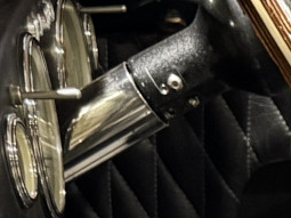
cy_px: 702
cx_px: 868
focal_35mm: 181
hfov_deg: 8.9
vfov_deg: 7.1
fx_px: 1521
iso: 640
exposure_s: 1/33
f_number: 1.78
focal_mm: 6.76
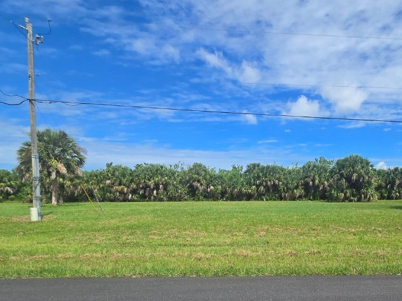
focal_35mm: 21
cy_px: 196
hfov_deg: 73.5
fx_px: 244
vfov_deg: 62.1
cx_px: 301
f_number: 2.2
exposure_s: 1/2572
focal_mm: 2.2
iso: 50
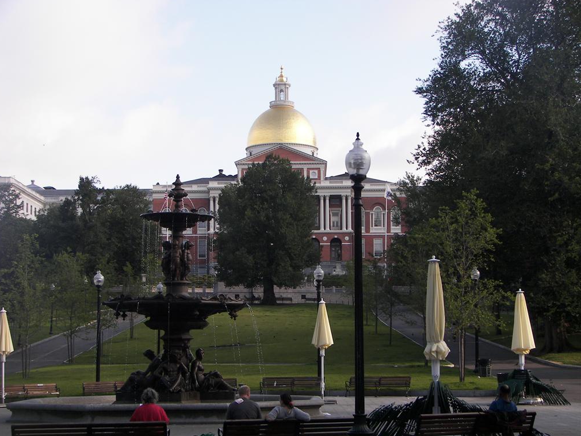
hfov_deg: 26.3
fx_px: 1242
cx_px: 287
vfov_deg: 19.9
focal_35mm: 74
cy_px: 216
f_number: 2.8
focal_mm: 12
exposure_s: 1/400
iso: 64
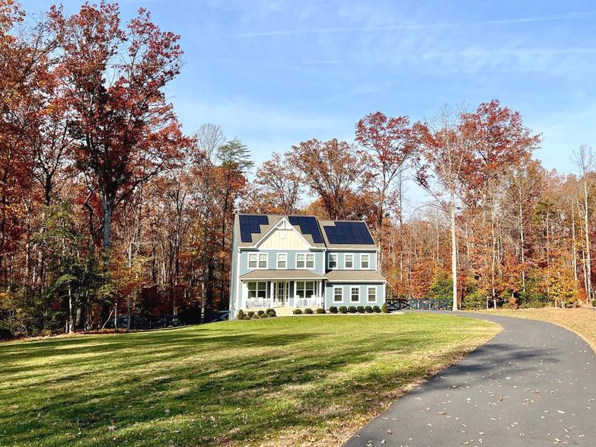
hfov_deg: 53.9
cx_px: 330
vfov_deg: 41.7
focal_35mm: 34
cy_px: 193
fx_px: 585
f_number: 1.5
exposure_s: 1/4274
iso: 50
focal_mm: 5.7
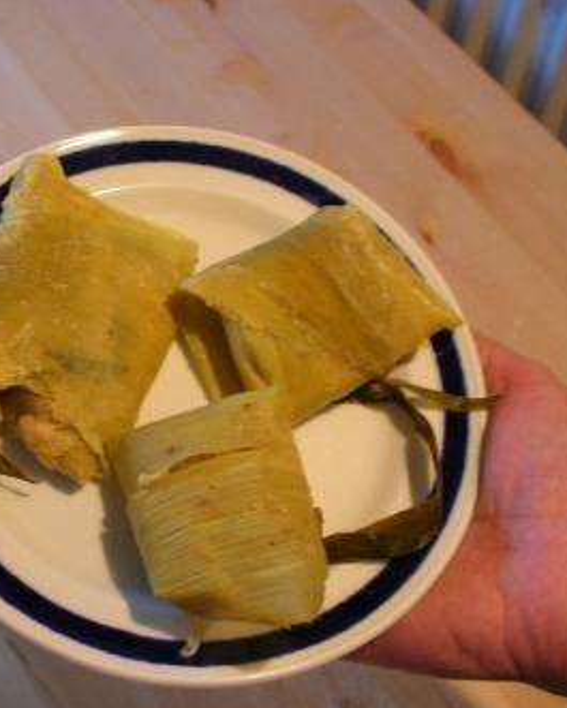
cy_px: 355
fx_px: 1468
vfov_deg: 27.1
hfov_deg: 21.6
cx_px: 103
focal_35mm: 70
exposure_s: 1/6.2
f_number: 3.7
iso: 50
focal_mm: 8.8
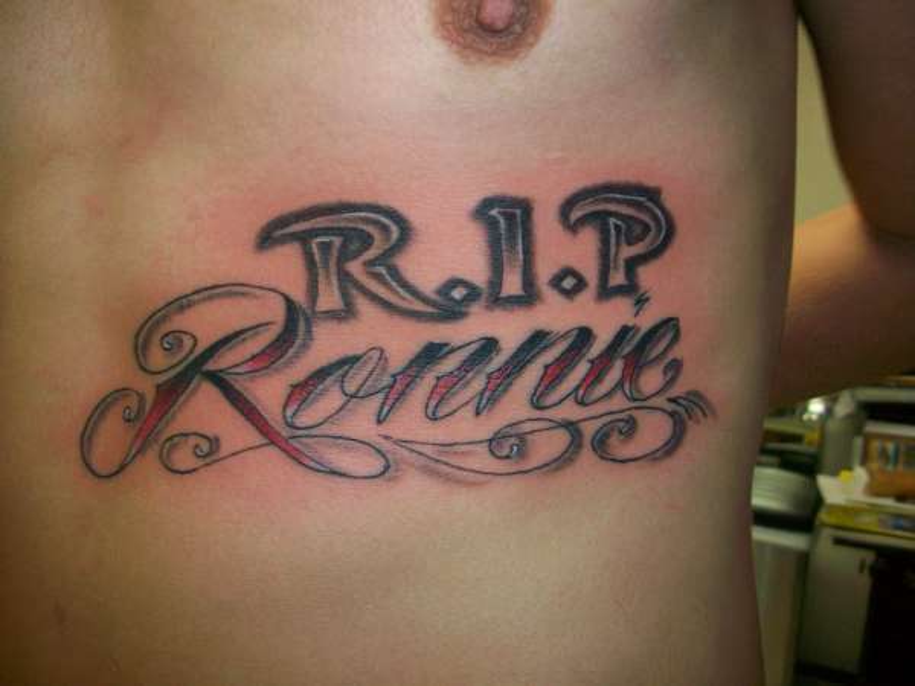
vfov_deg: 44.2
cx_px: 458
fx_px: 846
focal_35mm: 32
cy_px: 343
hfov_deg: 56.8
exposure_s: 1/60
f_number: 2.8
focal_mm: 5.7
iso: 120
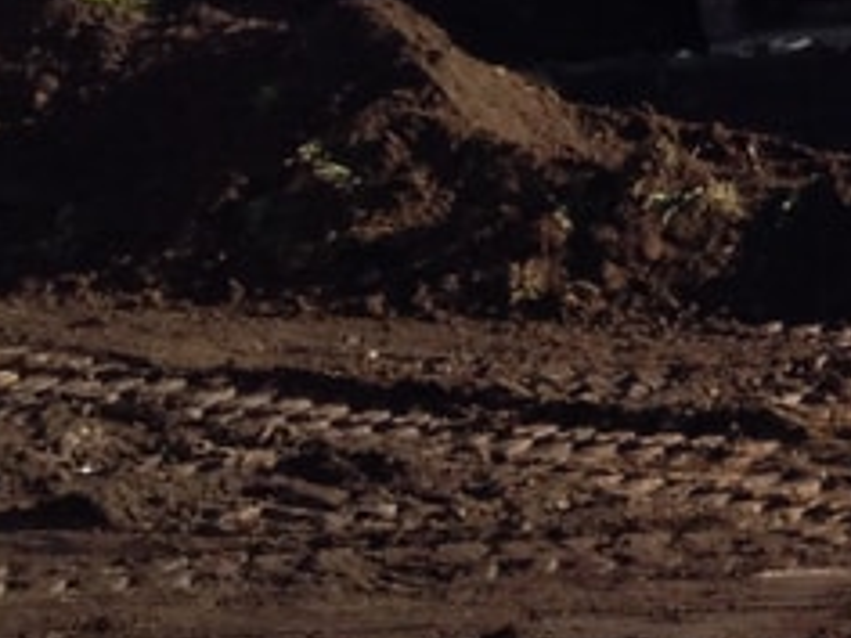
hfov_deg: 9.2
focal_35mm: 198
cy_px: 101
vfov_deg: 7.5
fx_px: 4868
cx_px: 1816
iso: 50
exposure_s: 1/592
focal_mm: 4.28
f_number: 2.4
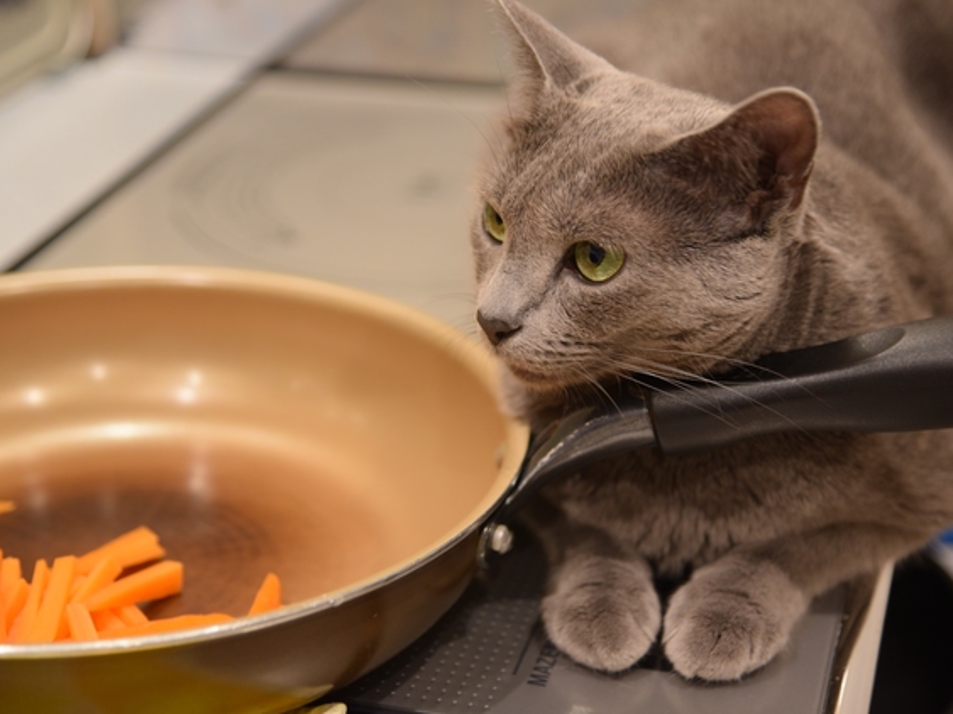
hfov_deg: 23.8
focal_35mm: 82
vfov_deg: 18.0
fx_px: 2257
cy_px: 358
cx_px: 474
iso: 500
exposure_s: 1/20
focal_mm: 75
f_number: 4
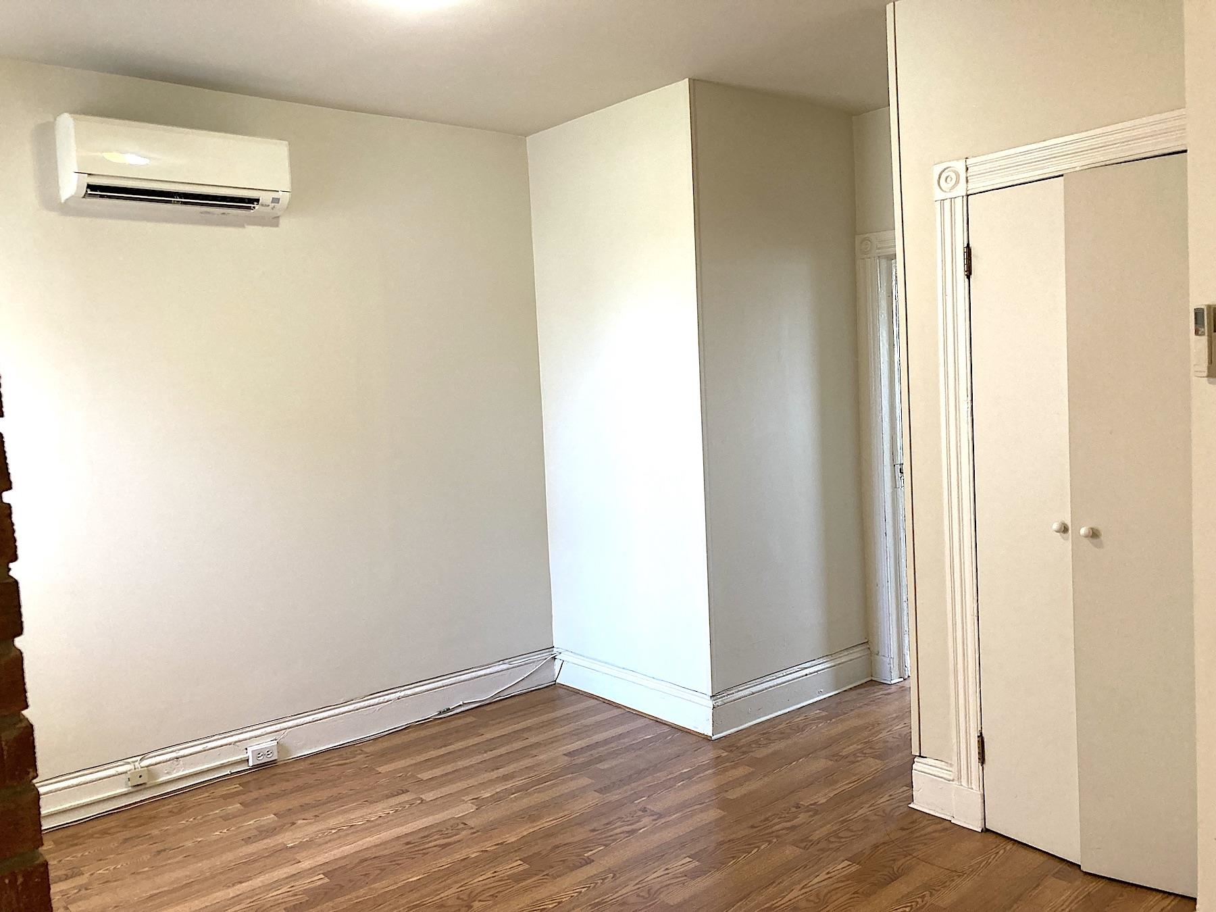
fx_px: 984
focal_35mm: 28
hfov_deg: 63.4
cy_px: 456
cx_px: 608
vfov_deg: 49.7
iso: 125
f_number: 1.8
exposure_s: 1/60
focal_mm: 3.99
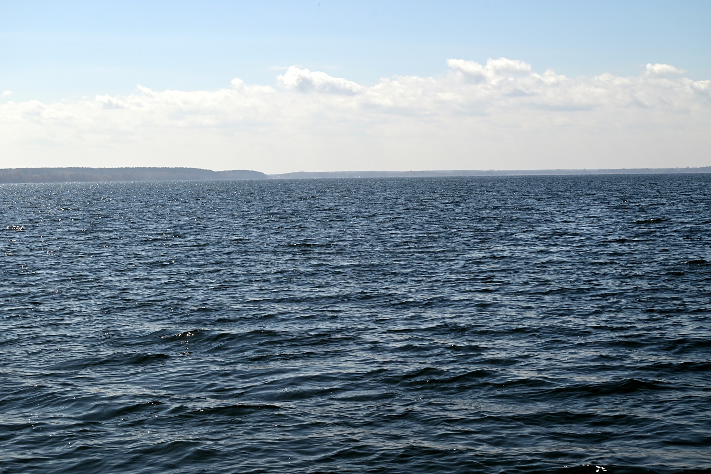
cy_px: 237
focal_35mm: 70
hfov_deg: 28.8
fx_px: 1383
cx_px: 356
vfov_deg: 19.5
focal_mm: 70
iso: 100
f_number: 7.1
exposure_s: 1/800
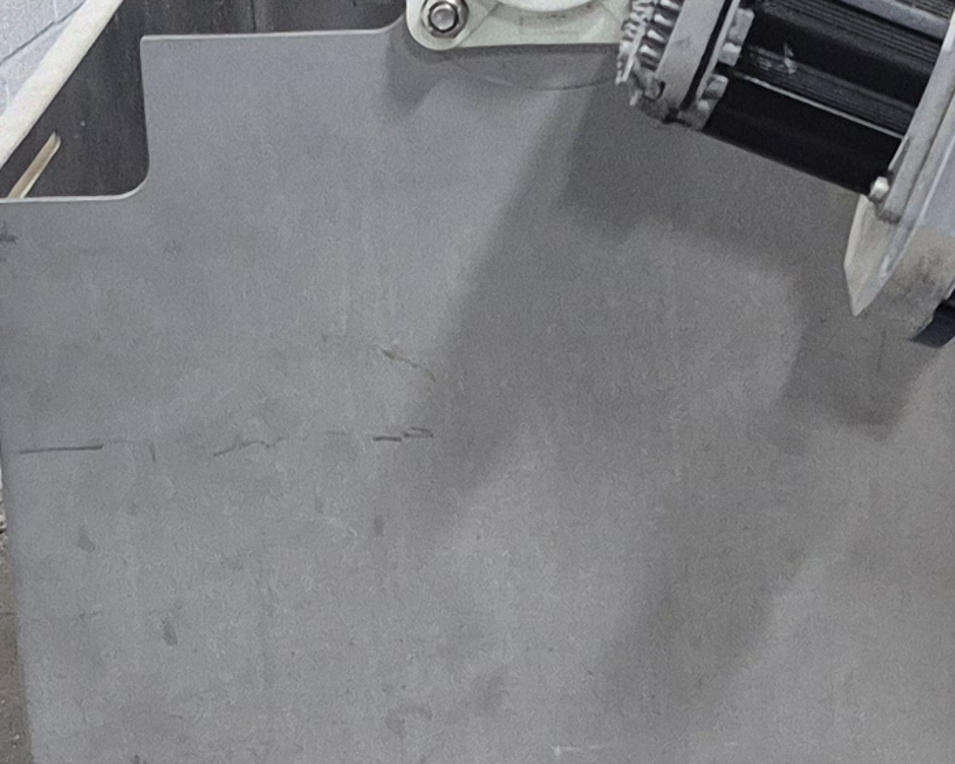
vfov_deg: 11.9
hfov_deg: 14.9
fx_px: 3647
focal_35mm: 129
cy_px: 614
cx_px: 630
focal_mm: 5.4
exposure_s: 1/120
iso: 400
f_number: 1.8
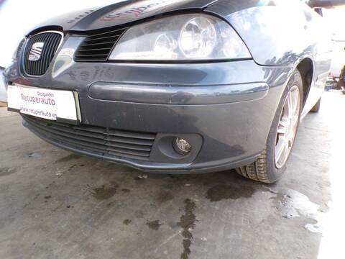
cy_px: 130
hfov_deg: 71.6
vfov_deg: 56.8
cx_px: 172
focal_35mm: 24
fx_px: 239
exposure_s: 1/80
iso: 100
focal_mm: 4.3
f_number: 4.4
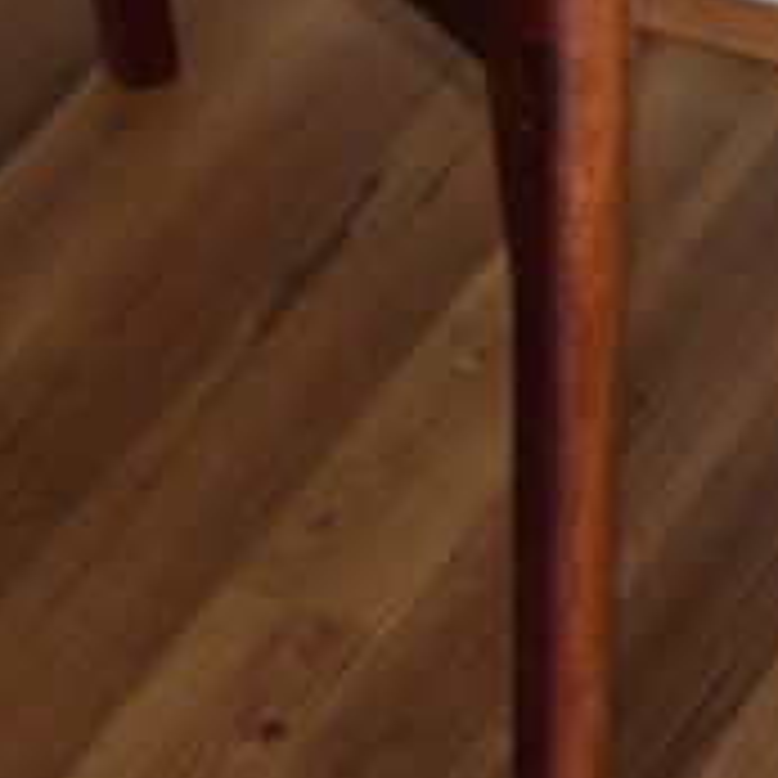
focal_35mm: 260
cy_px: 11
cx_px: 558
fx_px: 6600
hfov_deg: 6.7
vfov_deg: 6.7
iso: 800
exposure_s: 1/125
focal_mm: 55
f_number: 5.6
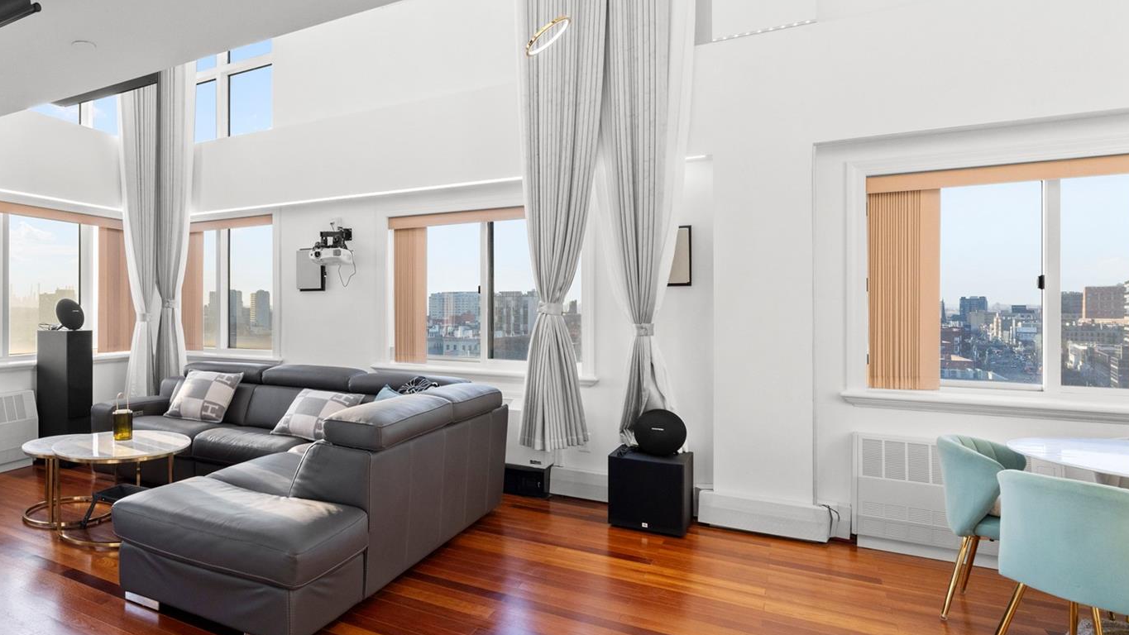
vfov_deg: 51.4
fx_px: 659
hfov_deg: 75.6
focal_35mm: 22
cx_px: 289
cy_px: 292
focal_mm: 14
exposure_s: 1/200
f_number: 9
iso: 800
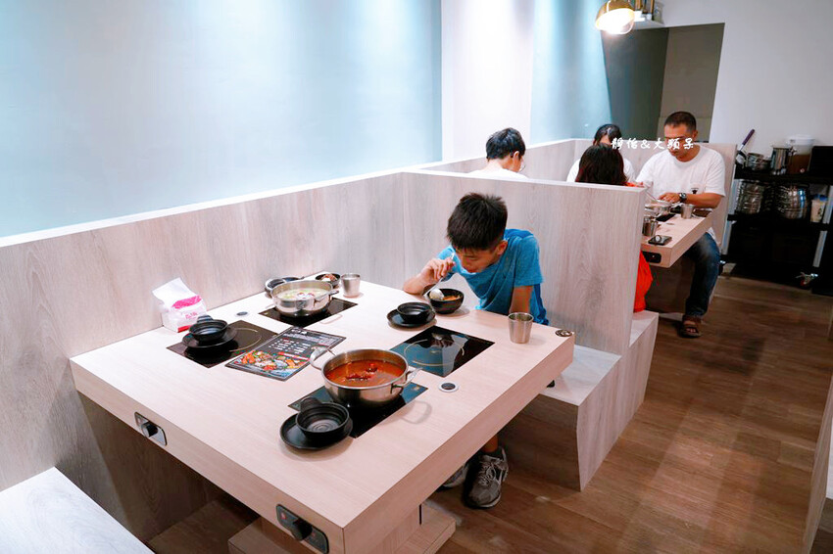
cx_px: 416
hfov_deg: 73.8
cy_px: 277
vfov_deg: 53.1
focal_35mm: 24
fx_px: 555
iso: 320
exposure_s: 1/40
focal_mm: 24
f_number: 4.5
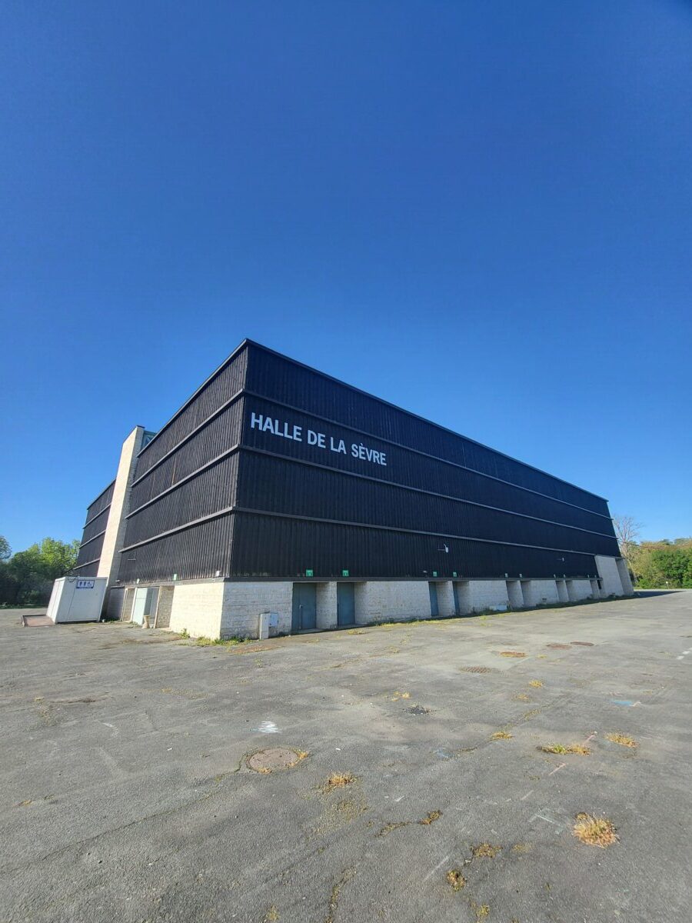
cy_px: 462
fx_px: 347
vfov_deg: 106.2
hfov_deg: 89.9
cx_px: 346
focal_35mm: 13
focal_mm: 1.74
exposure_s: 1/503
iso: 32
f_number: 2.2
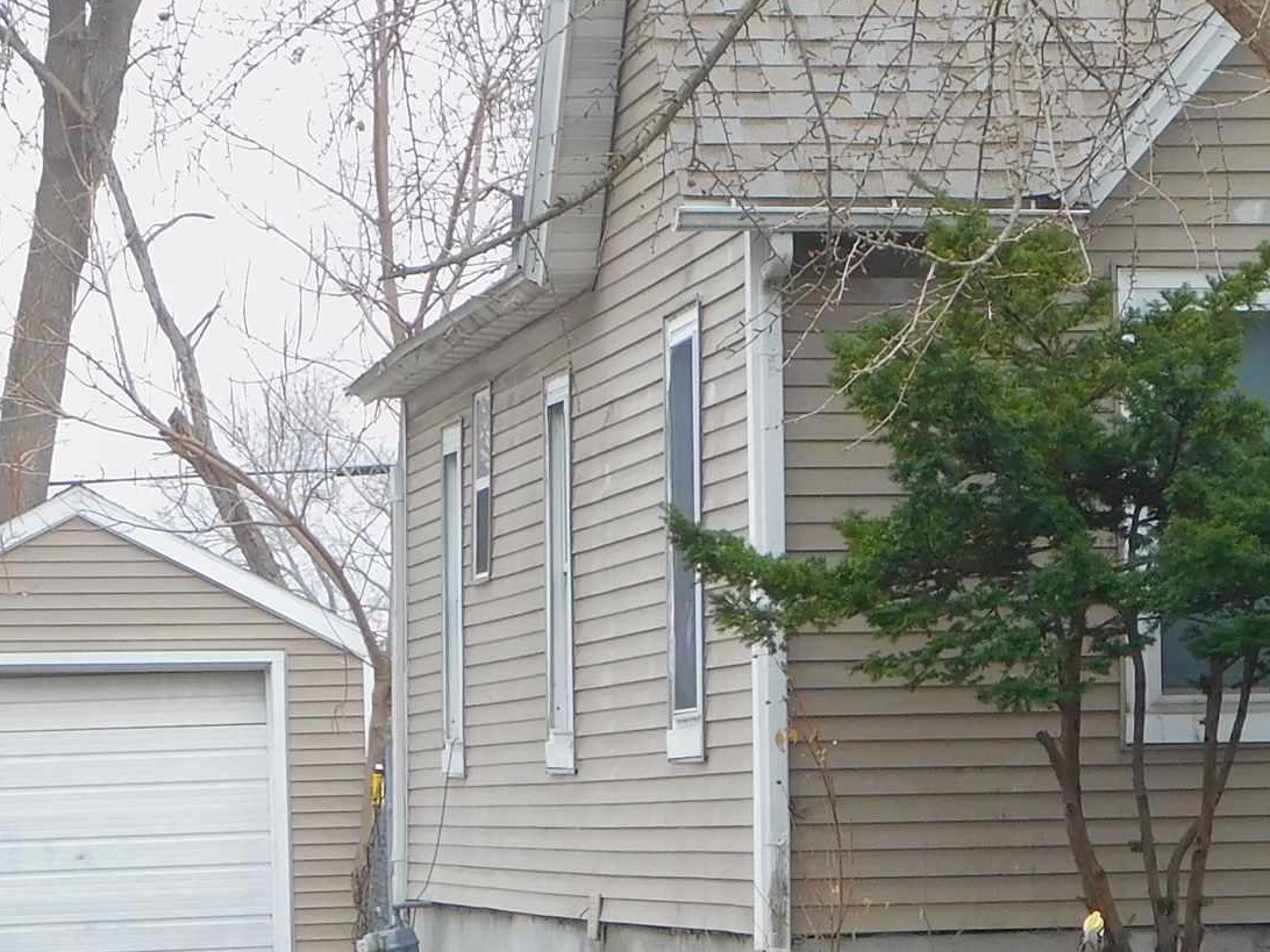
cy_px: 284
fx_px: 6090
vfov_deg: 8.9
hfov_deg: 11.8
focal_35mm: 166
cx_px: 1178
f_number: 4
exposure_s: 1/80
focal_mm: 10.4
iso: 125
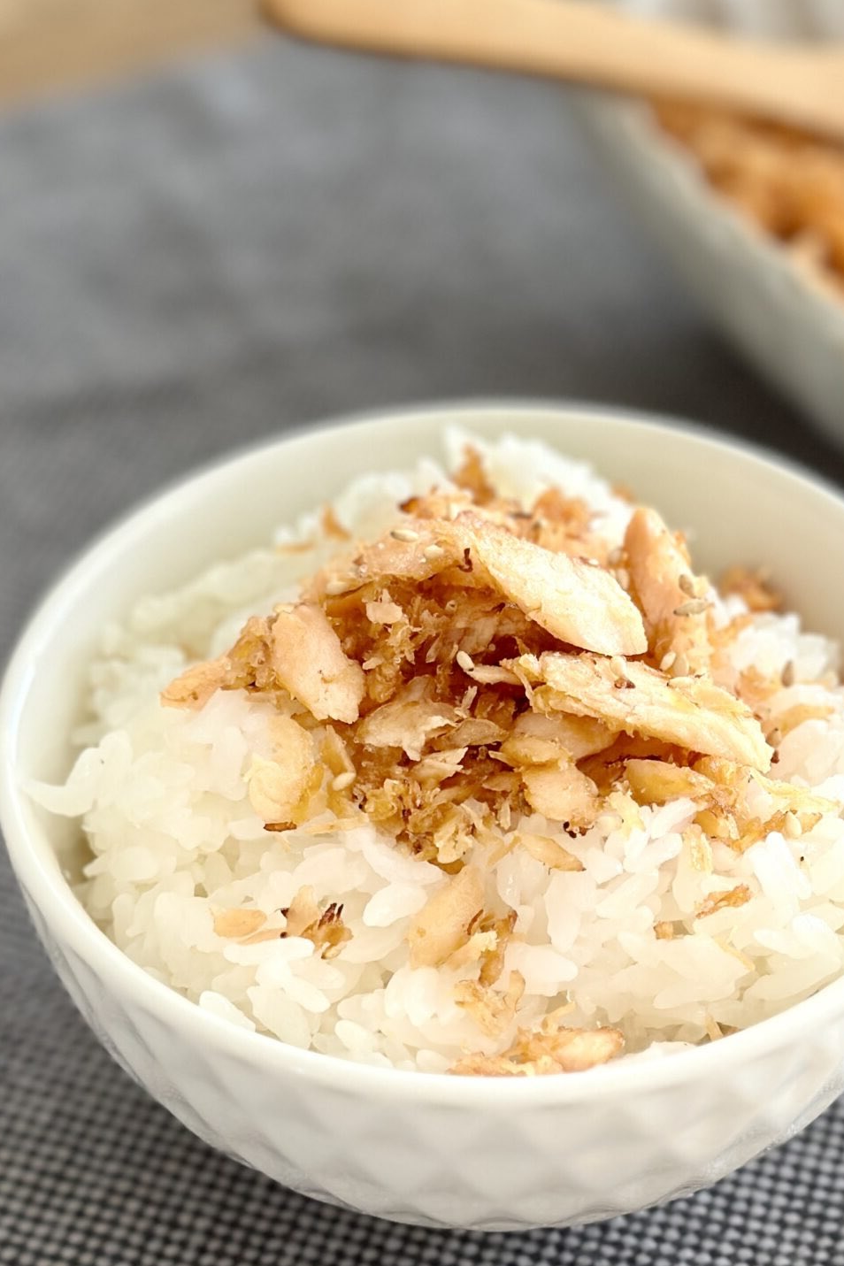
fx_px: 2356
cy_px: 635
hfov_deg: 20.0
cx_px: 701
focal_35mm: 67
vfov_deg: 30.1
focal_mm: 6.86
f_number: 1.78
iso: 125
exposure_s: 1/93
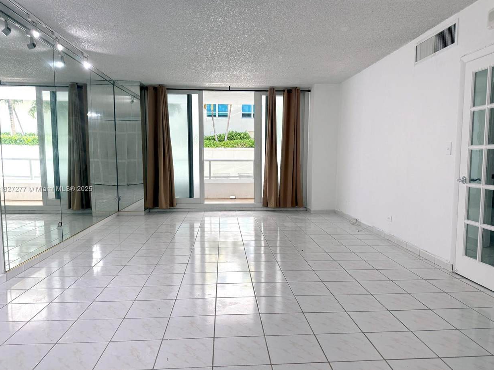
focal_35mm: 25
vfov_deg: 54.9
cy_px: 189
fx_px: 357
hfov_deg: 69.4
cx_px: 247
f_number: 1.78
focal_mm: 6.76
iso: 100
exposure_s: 1/296
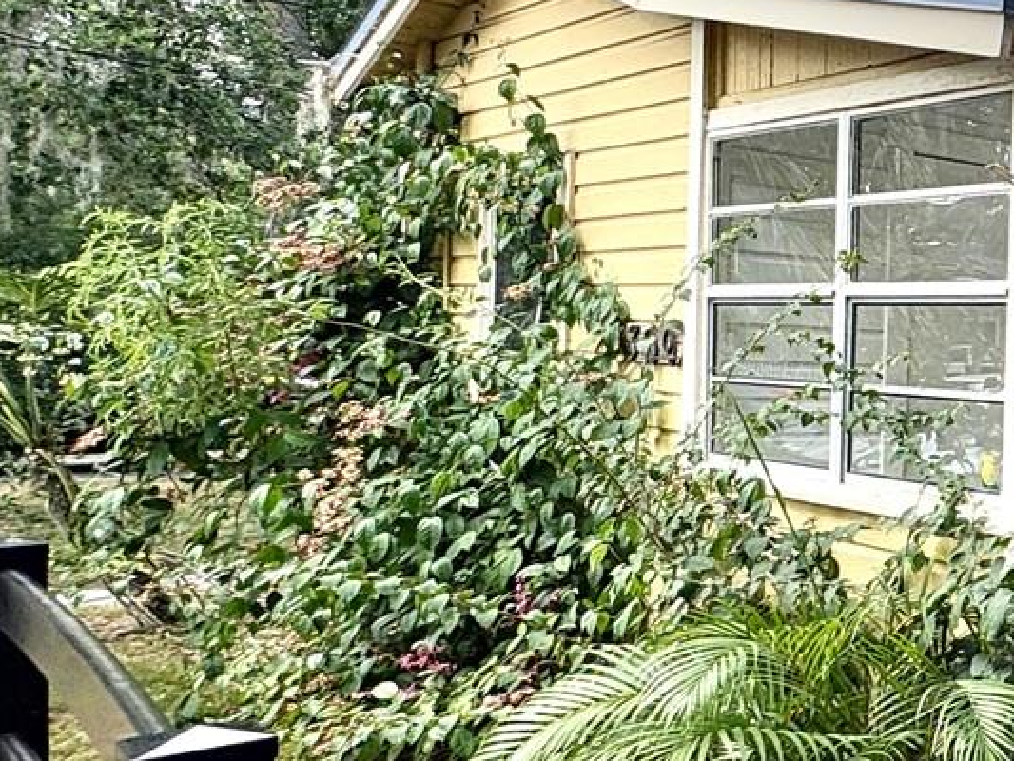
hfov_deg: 30.3
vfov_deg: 34.4
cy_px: 363
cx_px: 1444
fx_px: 1231
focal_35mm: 42
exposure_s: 1/771
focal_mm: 2.22
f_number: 2.2
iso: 64
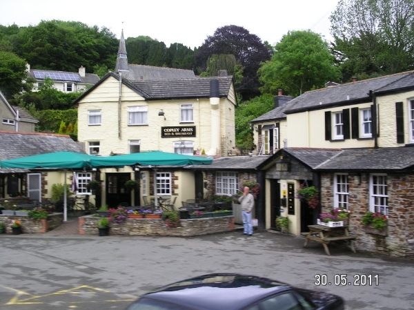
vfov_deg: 37.7
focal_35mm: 38
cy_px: 155
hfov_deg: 49.0
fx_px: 454
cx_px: 207
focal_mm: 7.8
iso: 100
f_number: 4.5
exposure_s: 1/60
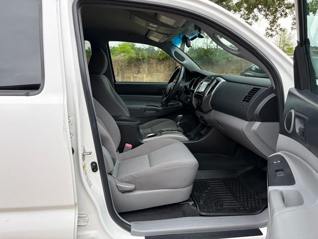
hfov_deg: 67.3
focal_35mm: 26
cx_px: 159
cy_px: 120
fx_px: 239
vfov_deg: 53.1
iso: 50
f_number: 1.6
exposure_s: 1/462
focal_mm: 5.96
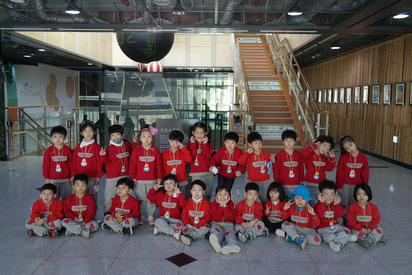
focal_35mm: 30
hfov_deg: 61.9
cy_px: 138
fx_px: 343
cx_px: 206
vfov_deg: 43.6
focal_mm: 20
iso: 400
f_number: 3.5
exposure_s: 1/40
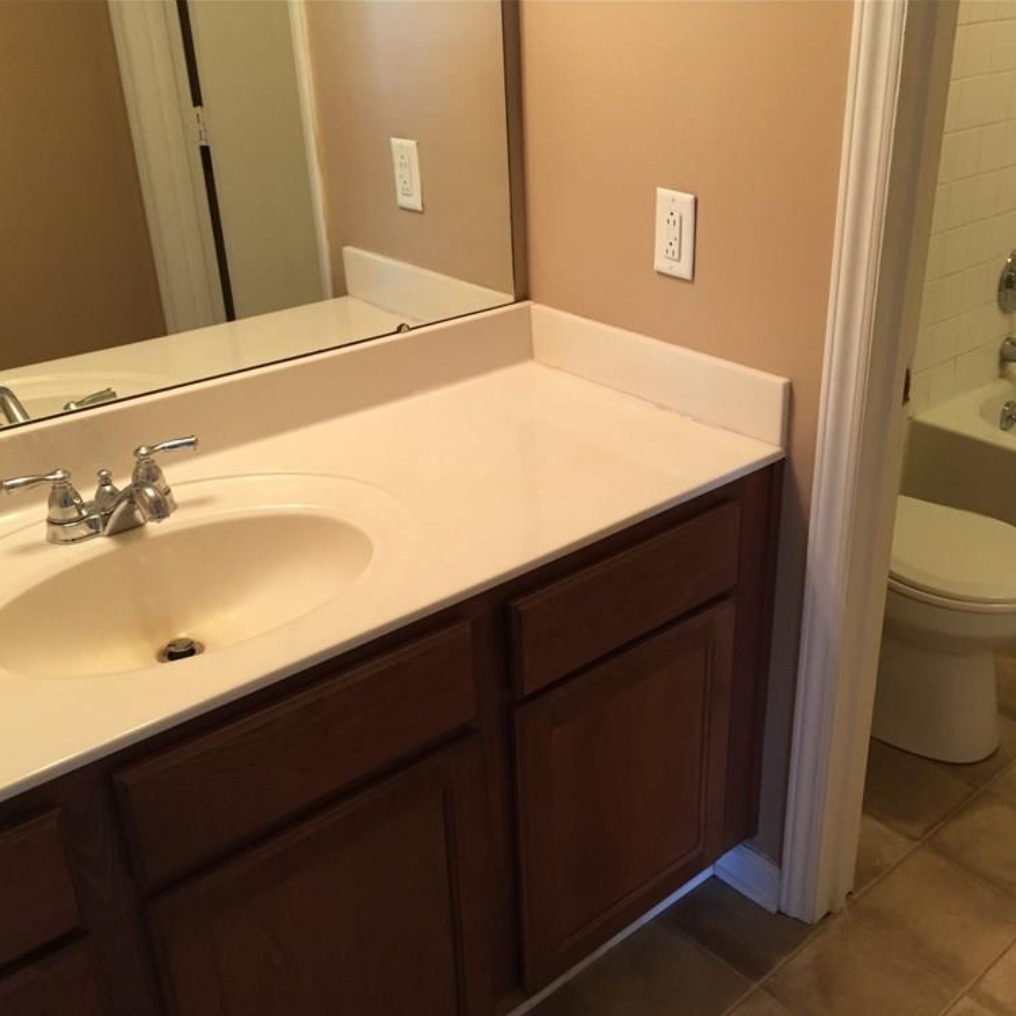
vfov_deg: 47.2
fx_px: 1162
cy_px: 519
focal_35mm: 35
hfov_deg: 46.9
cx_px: 614
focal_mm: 4.15
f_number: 2.2
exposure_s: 1/30
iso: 100
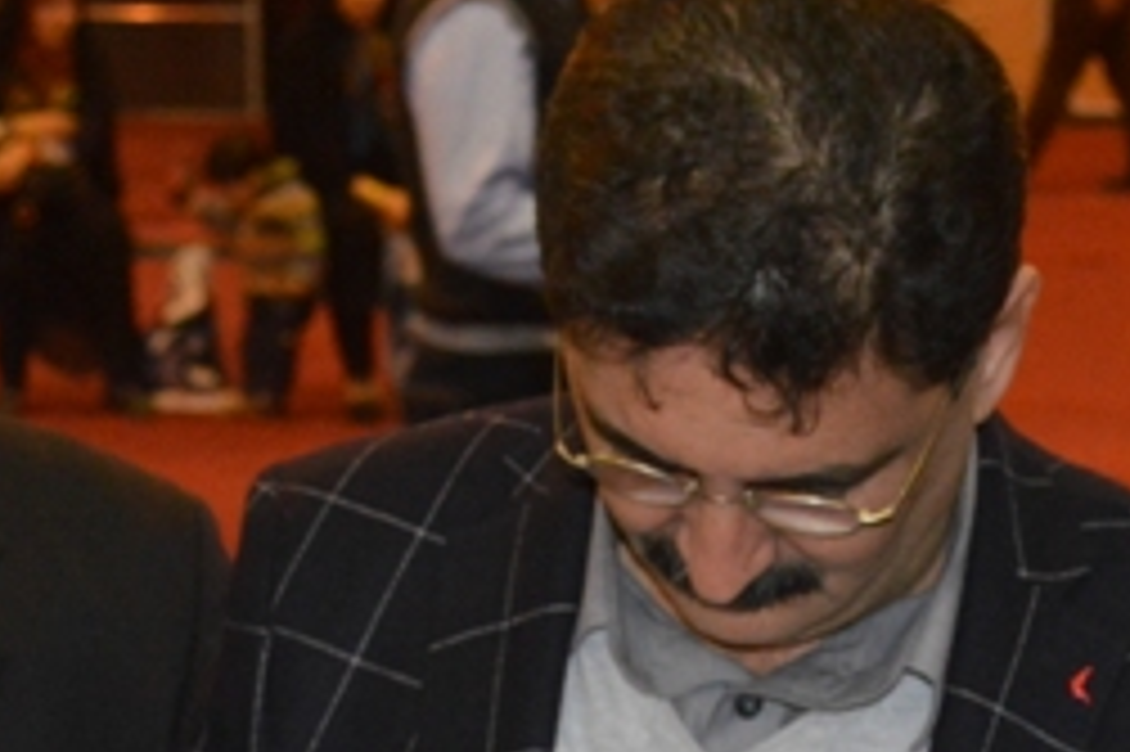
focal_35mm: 153
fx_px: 4799
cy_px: 892
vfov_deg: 8.9
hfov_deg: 13.4
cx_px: 734
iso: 3200
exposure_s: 1/60
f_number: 5.3
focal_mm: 40
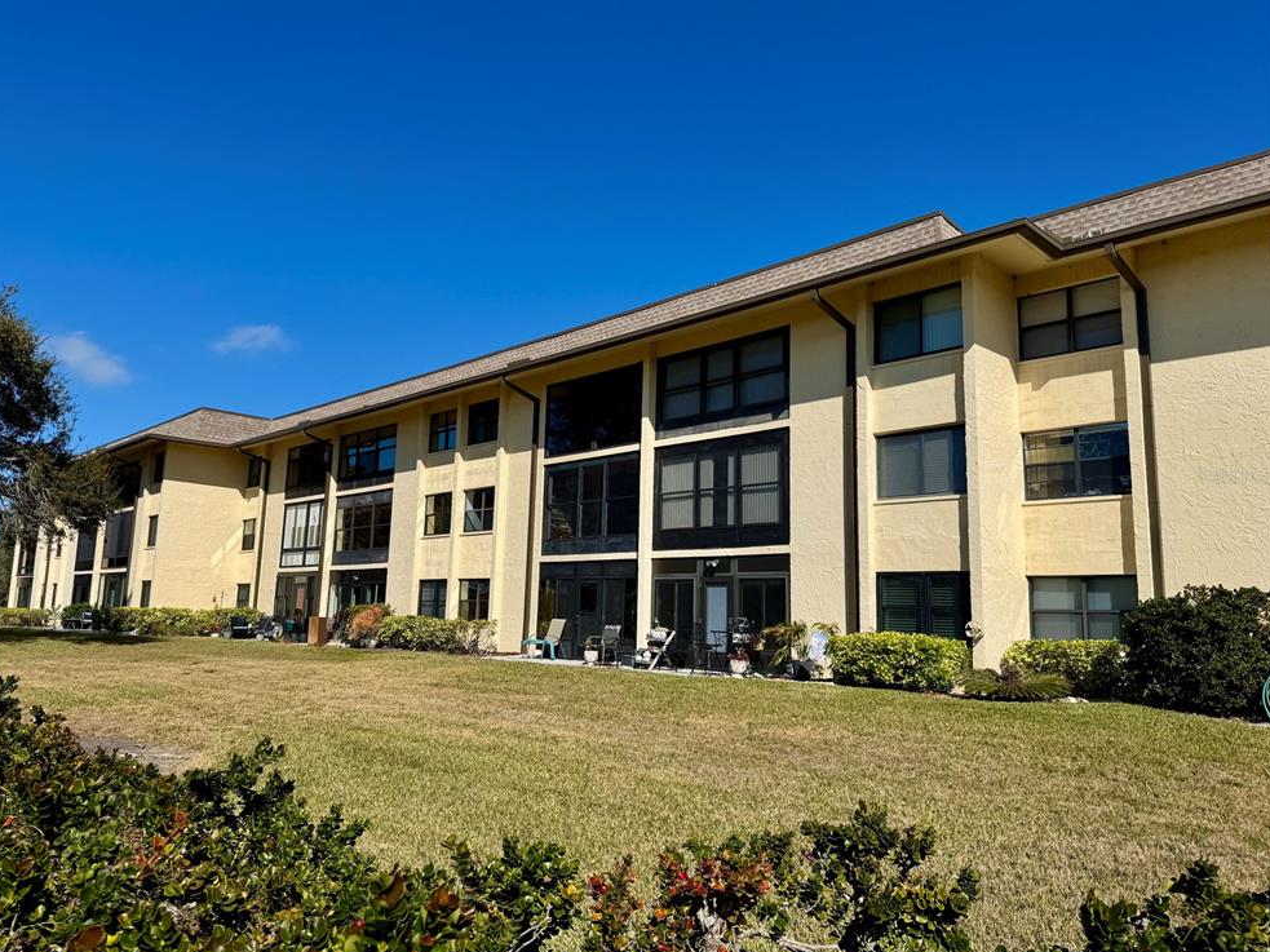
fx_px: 917
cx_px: 614
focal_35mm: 25
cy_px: 475
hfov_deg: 69.4
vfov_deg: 54.9
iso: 80
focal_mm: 6.76
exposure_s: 1/7937
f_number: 1.78
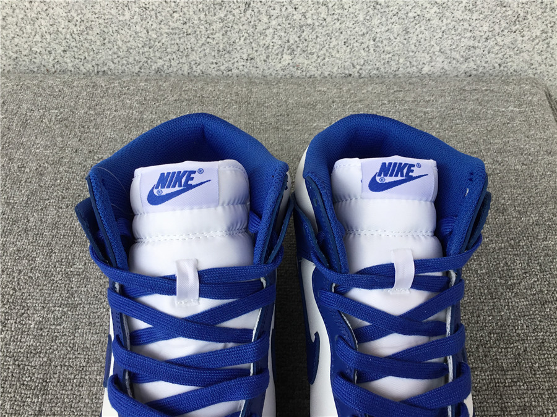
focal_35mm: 31
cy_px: 208
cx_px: 278
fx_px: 499
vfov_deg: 45.4
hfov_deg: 58.4
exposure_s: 1/117
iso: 25
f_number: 2.4
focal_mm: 3.3
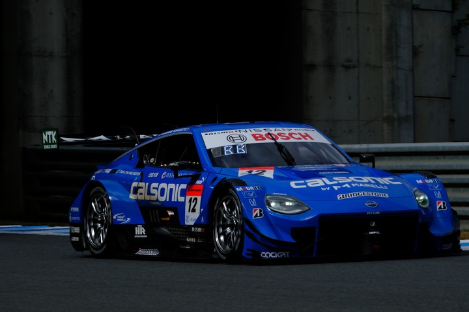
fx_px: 4182
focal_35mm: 321
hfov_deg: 6.4
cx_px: 234
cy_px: 156
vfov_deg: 4.3
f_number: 9
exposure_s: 1/1000
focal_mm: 214
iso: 250
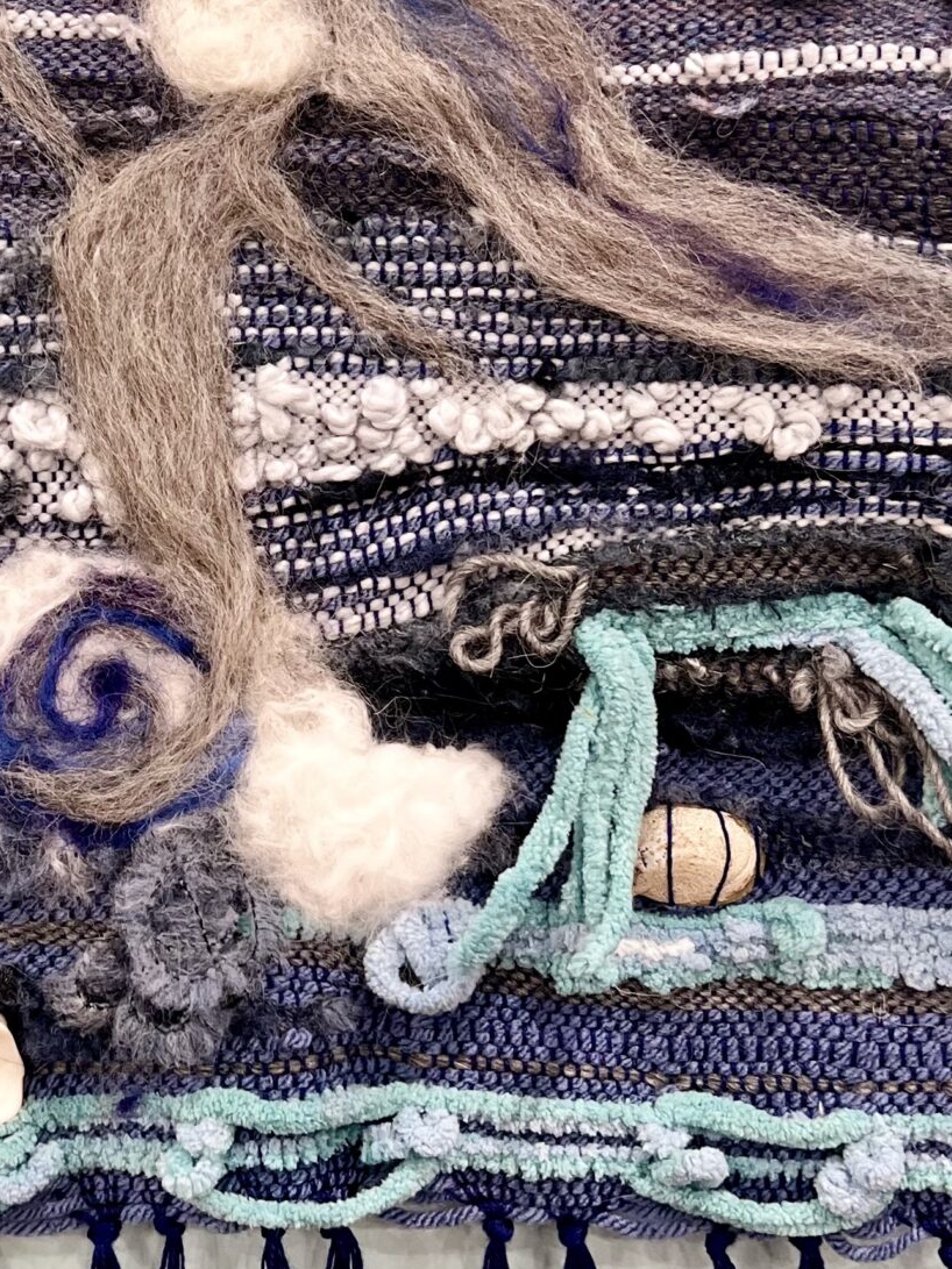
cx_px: 182
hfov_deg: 23.6
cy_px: 651
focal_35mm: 61
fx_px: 2237
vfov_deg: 31.7
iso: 160
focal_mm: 5.7
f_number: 1.5
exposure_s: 1/60
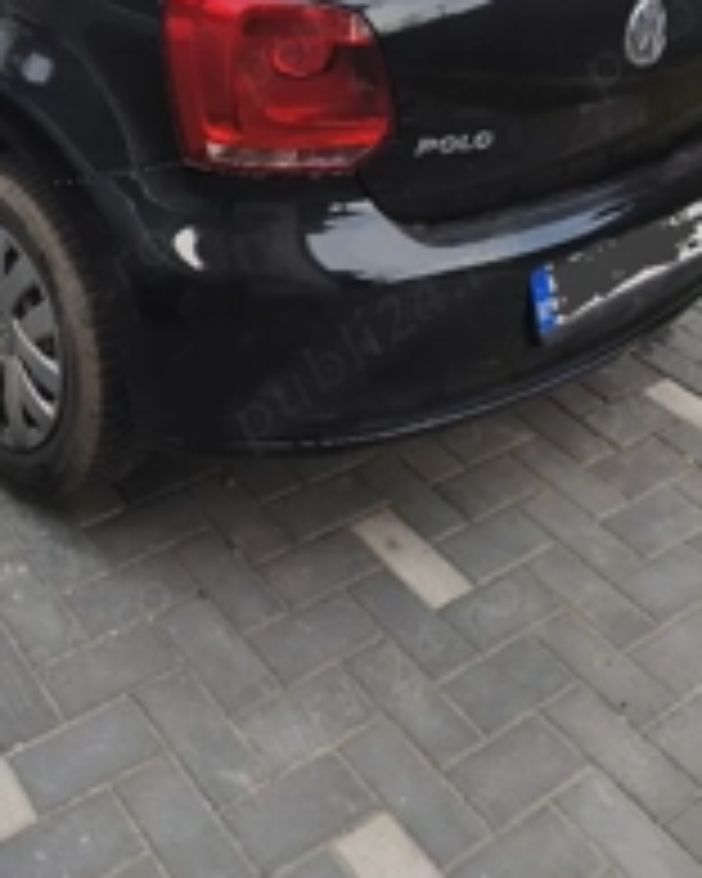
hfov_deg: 31.7
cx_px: 117
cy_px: 36
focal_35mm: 46
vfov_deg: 36.9
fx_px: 1195
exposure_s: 1/270
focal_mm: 6.14
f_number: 1.65
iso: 50
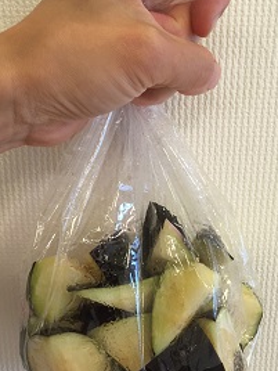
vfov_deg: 47.5
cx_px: 142
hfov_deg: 36.8
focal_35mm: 39
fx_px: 418
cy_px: 227
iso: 100
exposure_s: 1/30
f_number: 2.2
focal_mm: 4.15
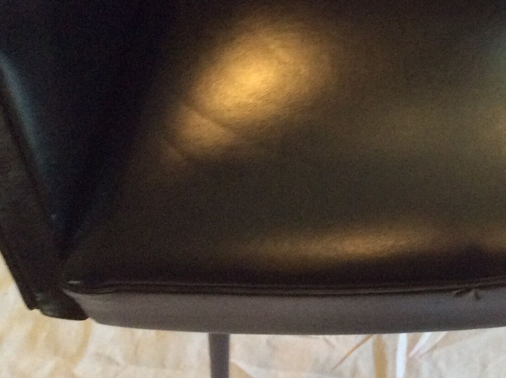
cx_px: 409
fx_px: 1095
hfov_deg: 25.5
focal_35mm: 75
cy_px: 151
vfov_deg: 19.6
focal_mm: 3.3
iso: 250
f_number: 2.4
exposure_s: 1/25
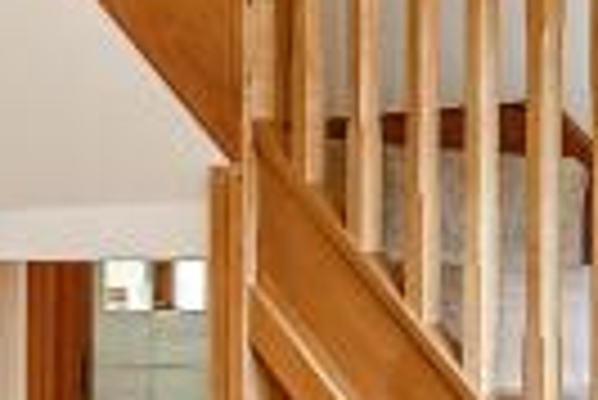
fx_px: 1796
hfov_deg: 18.9
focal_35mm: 108
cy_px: 326
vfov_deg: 12.7
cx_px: 315
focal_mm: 14
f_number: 9
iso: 250
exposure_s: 1/3
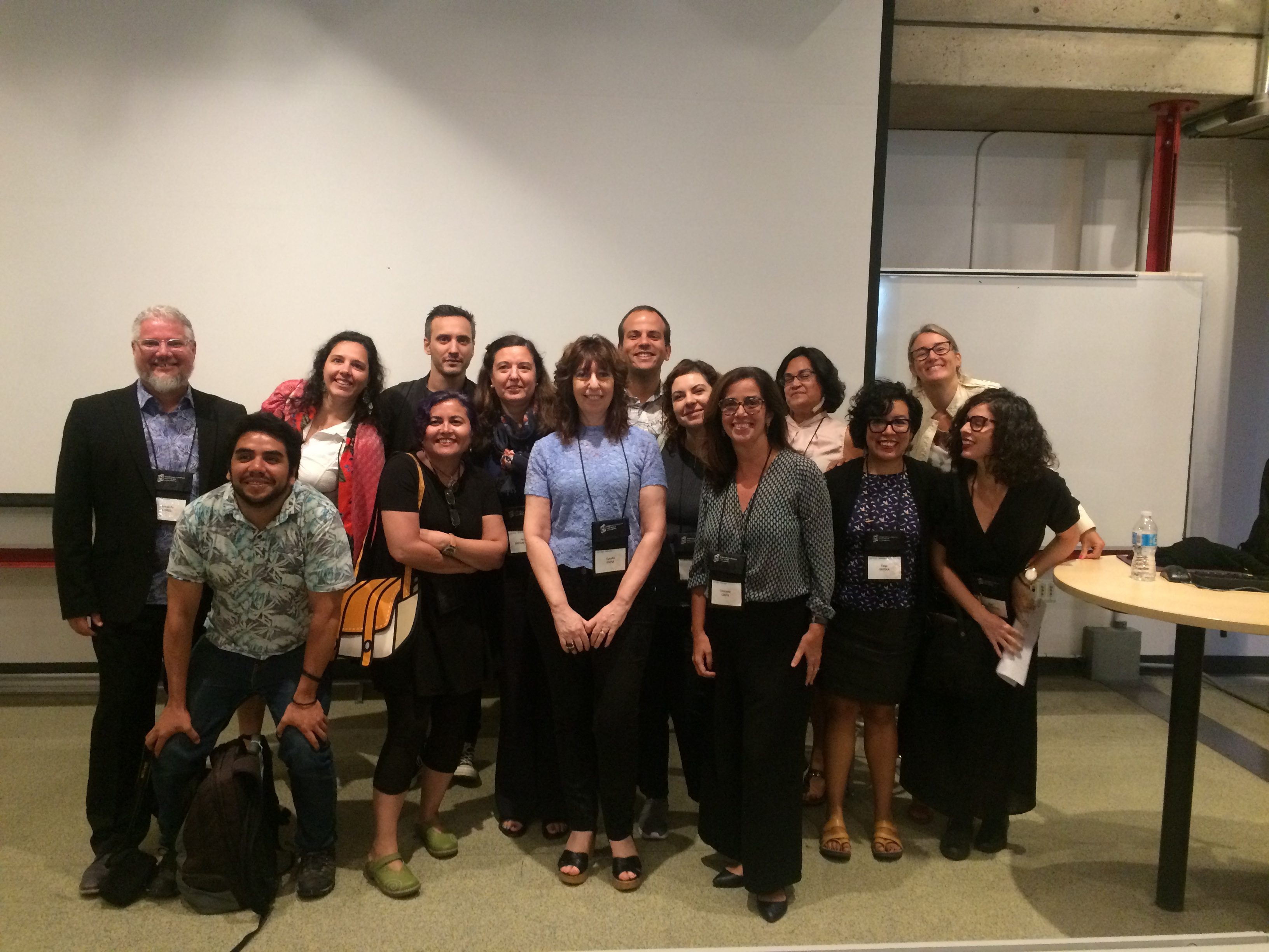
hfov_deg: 61.7
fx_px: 1063
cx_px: 634
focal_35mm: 29
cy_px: 476
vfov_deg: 48.2
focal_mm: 4.15
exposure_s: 1/30
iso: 250
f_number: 2.2
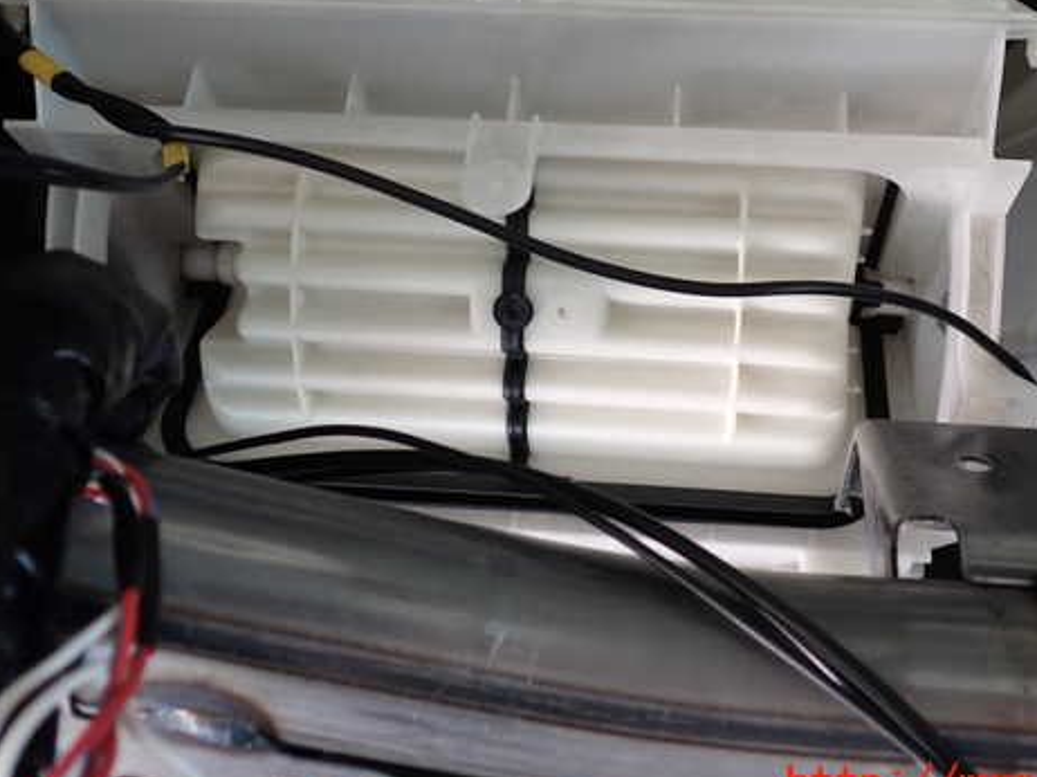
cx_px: 620
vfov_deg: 36.6
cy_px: 310
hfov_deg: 47.6
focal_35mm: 39
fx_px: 1168
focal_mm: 5.4
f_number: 2.3
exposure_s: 1/40
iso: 200
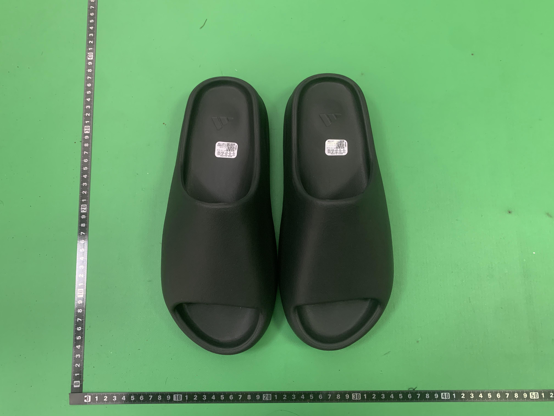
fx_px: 416
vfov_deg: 53.1
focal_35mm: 26
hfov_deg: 67.3
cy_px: 208
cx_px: 277
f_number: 1.8
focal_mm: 4.25
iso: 320
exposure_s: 1/60
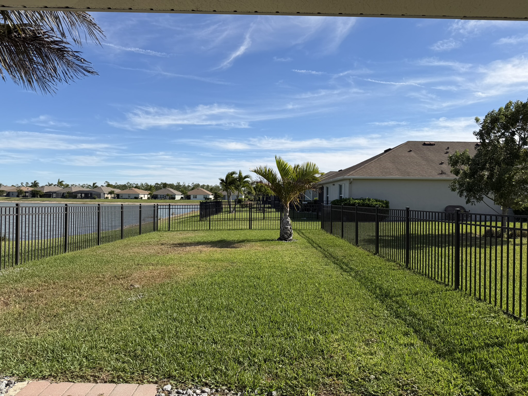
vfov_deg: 56.8
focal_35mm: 24
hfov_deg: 71.6
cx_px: 264
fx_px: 366
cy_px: 198
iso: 80
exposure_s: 1/5714
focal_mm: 6.76
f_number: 1.78
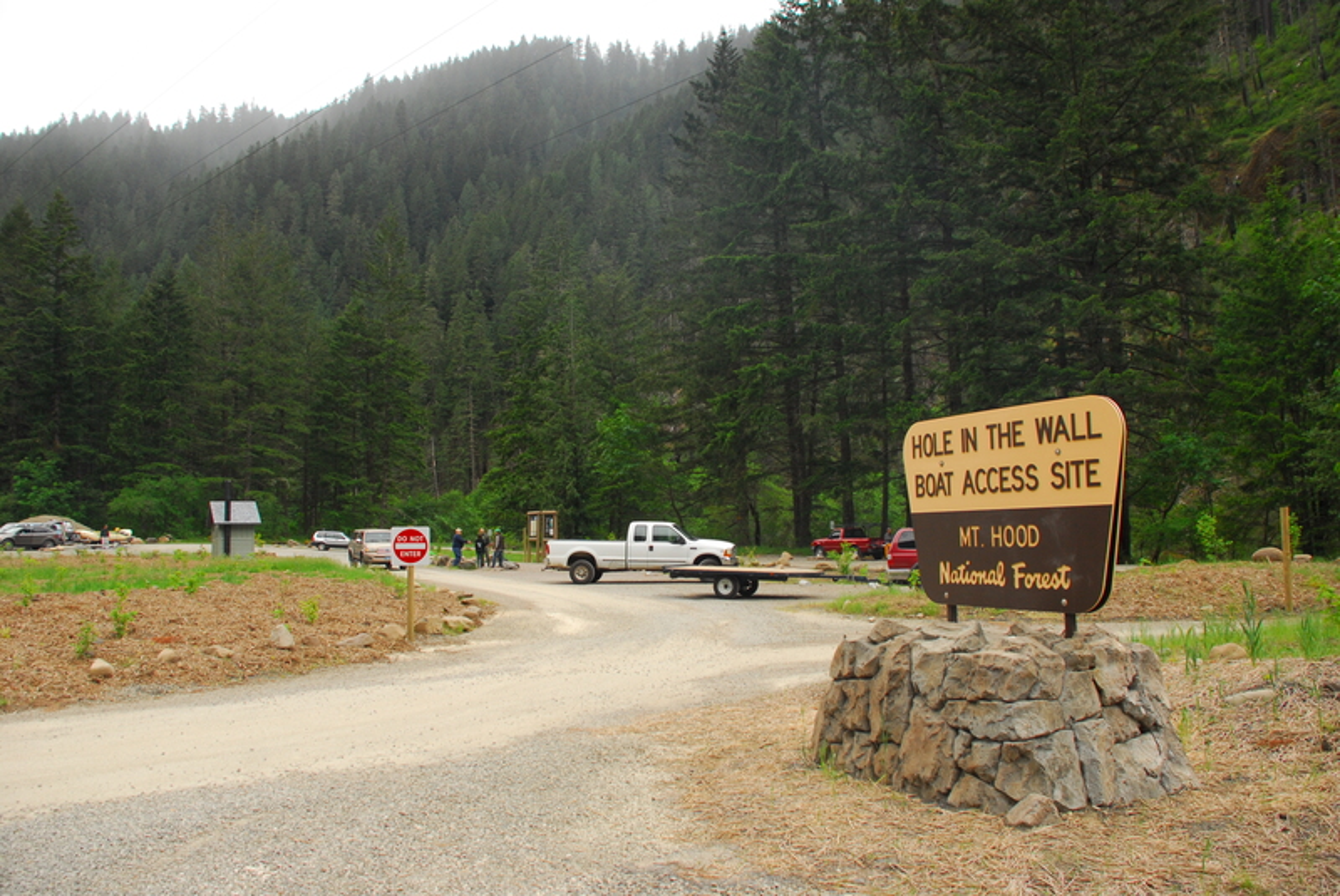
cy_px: 448
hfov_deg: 67.3
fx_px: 1006
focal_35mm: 27
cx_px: 670
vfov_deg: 48.0
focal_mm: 18
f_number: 4.5
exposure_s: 1/125
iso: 320
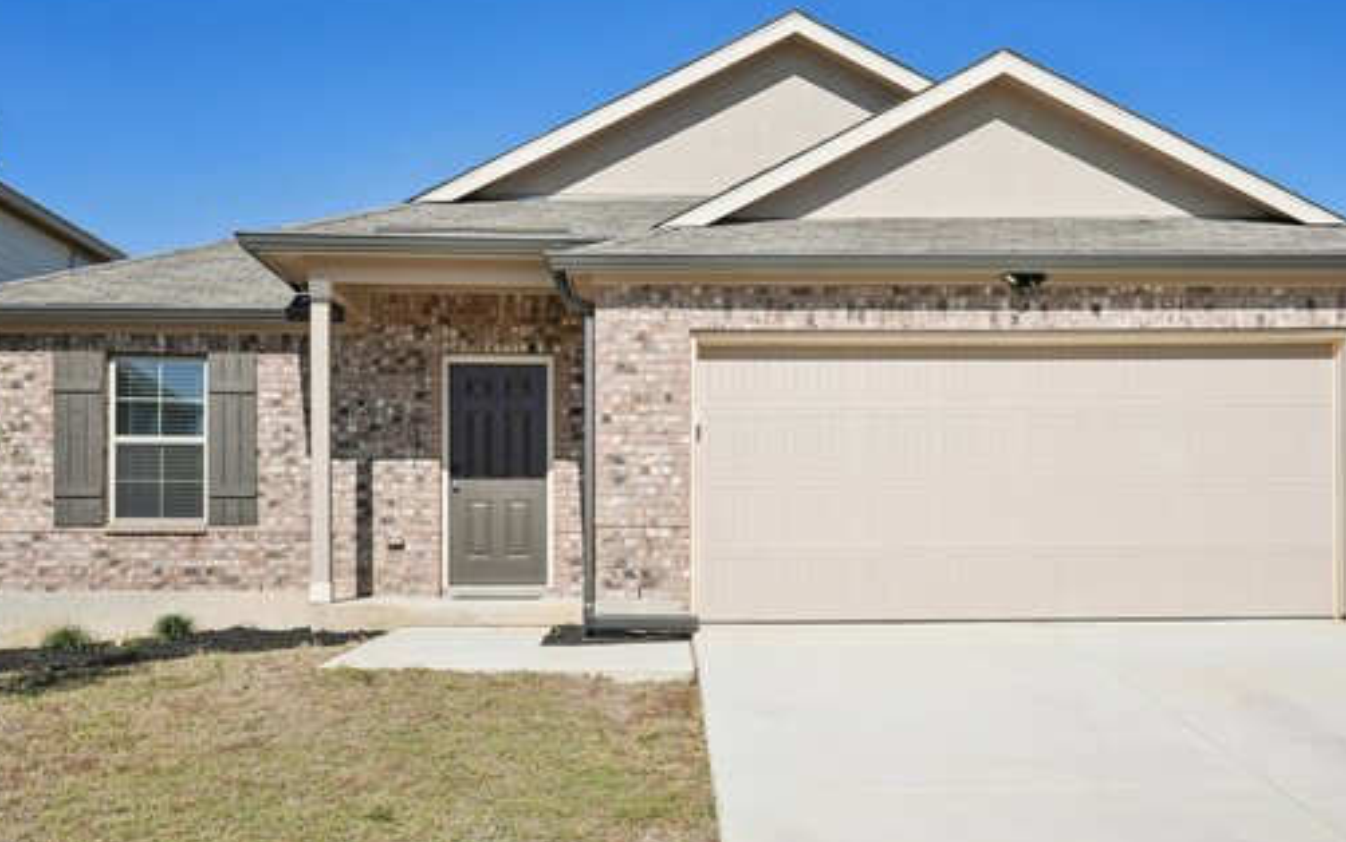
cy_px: 468
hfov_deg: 50.4
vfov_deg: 32.8
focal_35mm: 39
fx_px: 1431
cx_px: 711
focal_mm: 30
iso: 200
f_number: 8
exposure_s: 1/1000
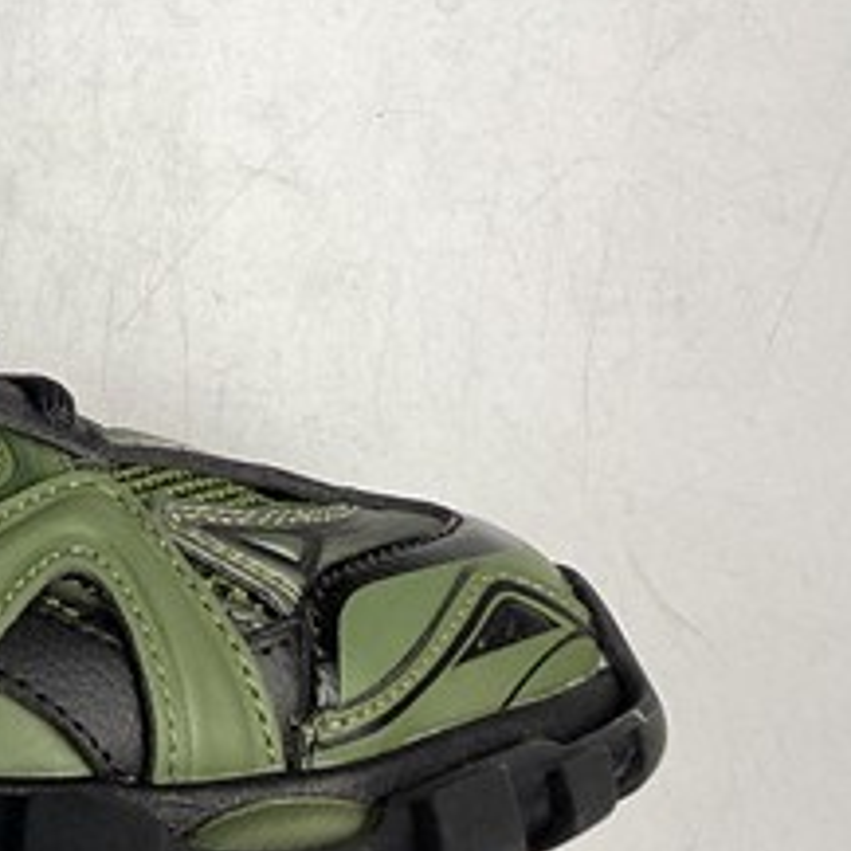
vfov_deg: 15.8
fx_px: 2948
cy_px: -153
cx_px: -882
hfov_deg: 13.8
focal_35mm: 106
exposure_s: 1/100
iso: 40
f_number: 1.8
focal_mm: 4.25
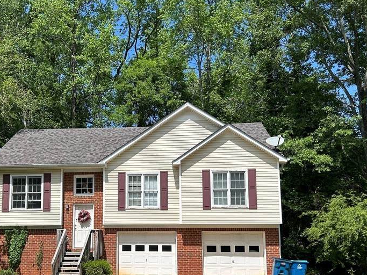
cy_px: 195
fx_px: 413
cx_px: 130
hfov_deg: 47.3
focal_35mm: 39
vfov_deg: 36.2
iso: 50
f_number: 1.5
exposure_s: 1/4630
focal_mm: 5.7
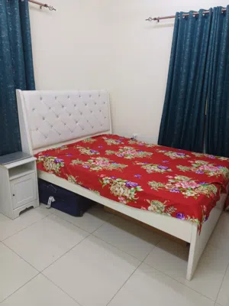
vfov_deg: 69.4
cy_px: 153
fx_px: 221
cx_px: 114
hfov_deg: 54.9
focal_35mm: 25
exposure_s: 1/50
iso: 200
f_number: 1.8
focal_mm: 4.65
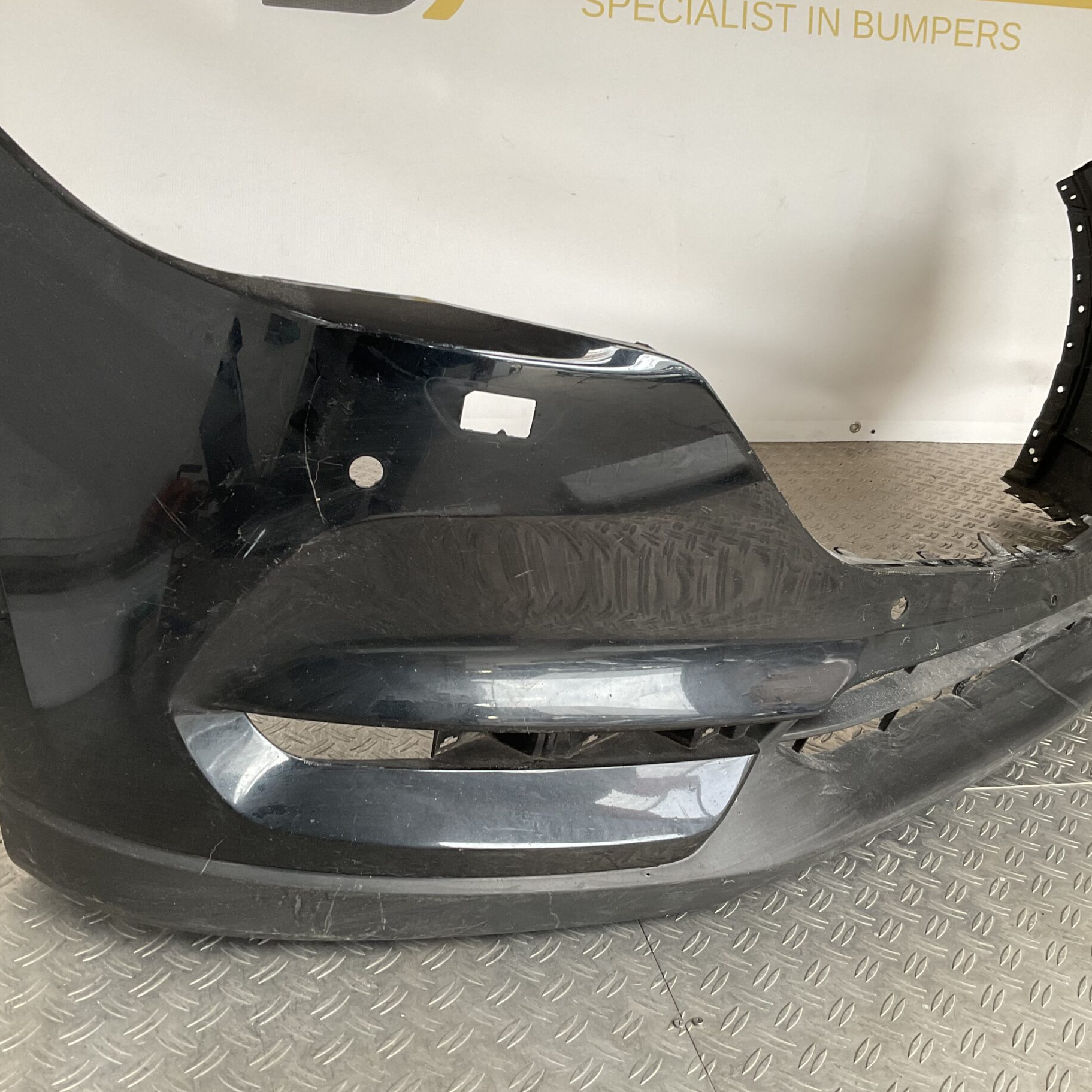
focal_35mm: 36
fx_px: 1285
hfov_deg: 46.0
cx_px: 545
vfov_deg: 46.0
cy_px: 538
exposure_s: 1/50
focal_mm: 3
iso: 50
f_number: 1.8
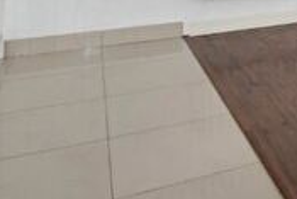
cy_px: -108
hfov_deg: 26.6
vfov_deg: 19.5
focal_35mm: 60
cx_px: 414
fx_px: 495
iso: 100
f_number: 5.6
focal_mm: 10
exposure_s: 1/125
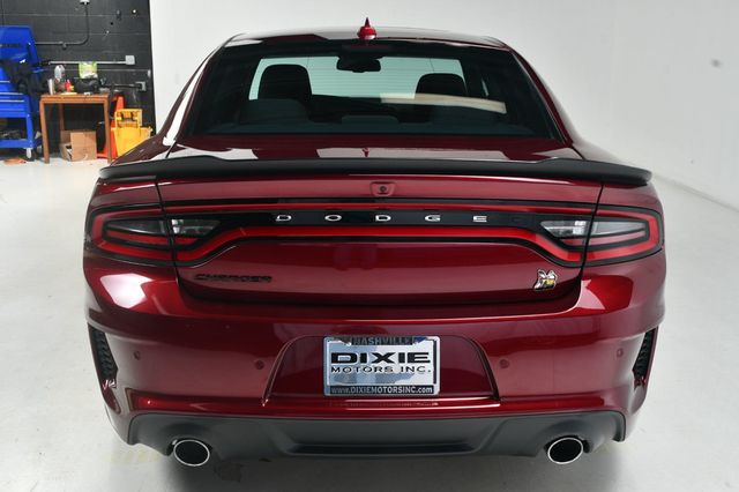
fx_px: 821
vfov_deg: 33.4
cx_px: 370
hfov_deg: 48.5
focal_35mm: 40
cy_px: 246
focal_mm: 27
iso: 100
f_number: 11
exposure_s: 1/160
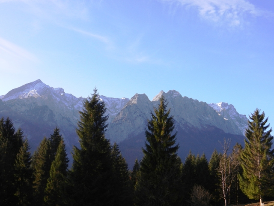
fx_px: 356
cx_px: 137
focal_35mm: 45
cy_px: 103
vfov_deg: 32.2
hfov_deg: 42.1
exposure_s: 1/400
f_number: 4.2
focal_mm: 8.2
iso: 160
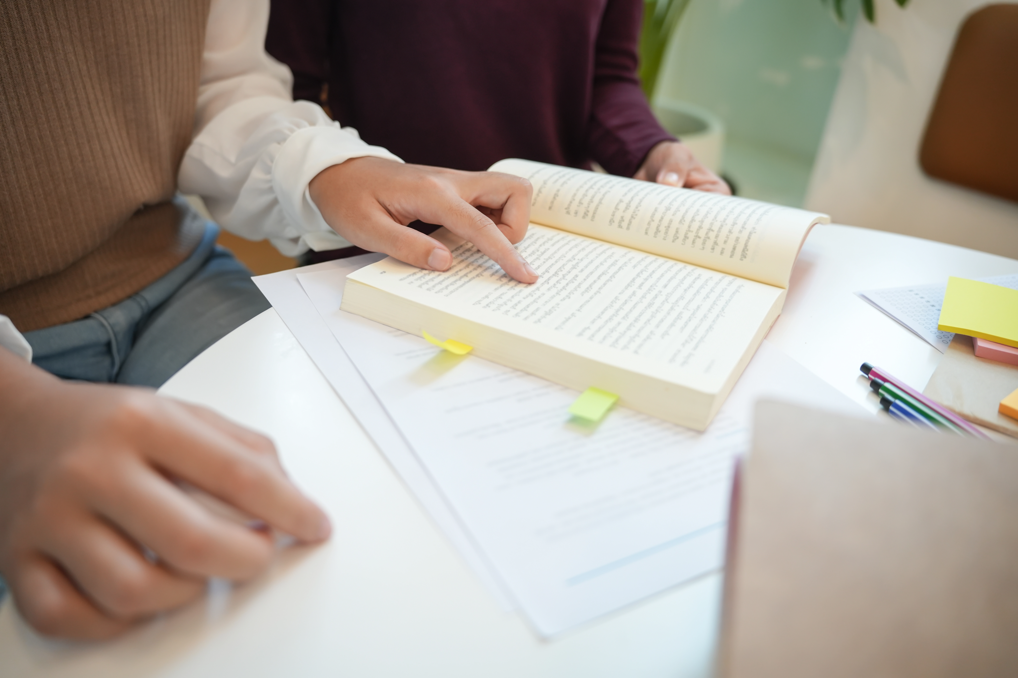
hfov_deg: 63.5
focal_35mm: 29
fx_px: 823
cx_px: 509
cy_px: 339
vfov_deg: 44.8
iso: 640
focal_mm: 29.1
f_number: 2.8
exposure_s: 1/160
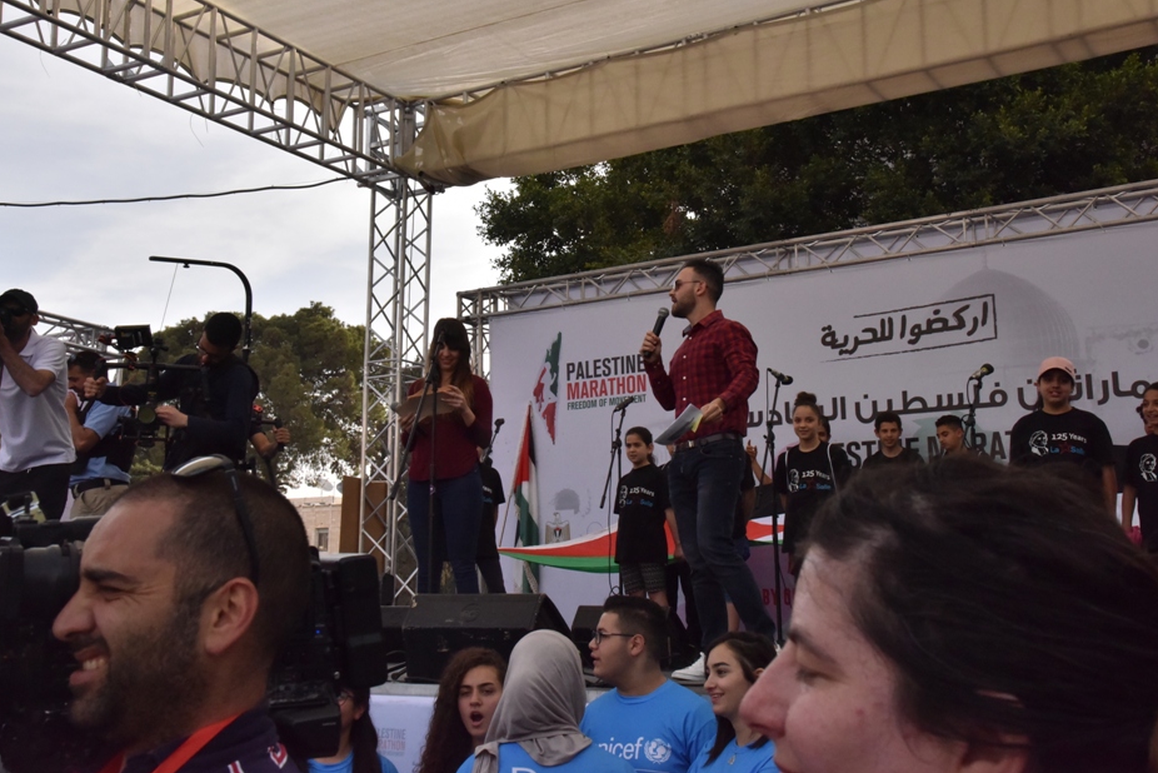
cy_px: 352
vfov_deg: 31.9
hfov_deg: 46.4
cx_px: 549
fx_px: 1351
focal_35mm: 42
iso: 2500
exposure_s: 1/1250
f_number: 18
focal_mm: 38
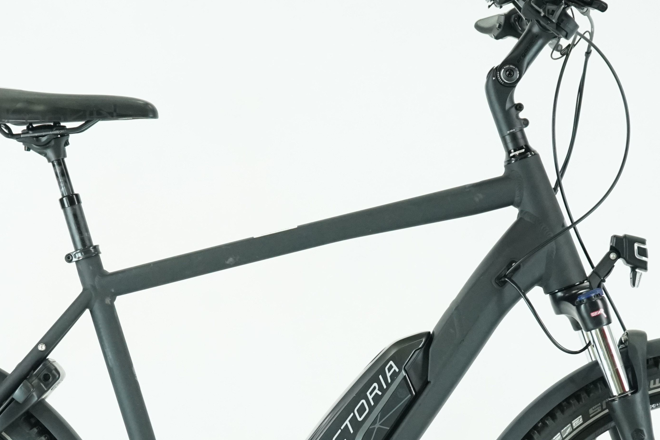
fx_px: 2548
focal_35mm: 139
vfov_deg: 9.8
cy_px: 422
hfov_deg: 14.8
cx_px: 276
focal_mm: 64
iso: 2500
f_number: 5.6
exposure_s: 1/200
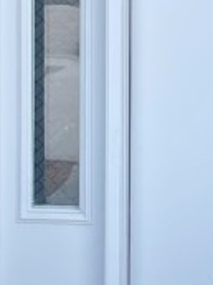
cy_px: -70
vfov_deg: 16.2
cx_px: 253
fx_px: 952
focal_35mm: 116
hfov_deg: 12.5
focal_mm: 4.2
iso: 32
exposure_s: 1/640
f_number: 1.6
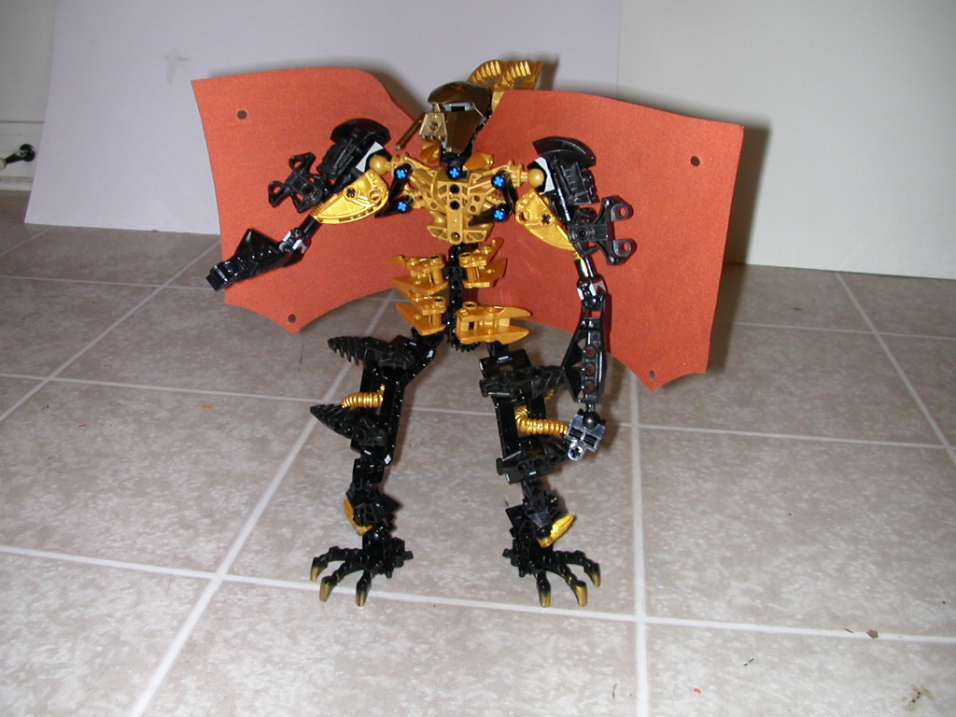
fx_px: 1022
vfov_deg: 38.7
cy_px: 358
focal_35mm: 37
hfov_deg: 50.1
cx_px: 478
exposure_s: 1/59.9
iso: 100
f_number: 2.7
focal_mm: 5.6
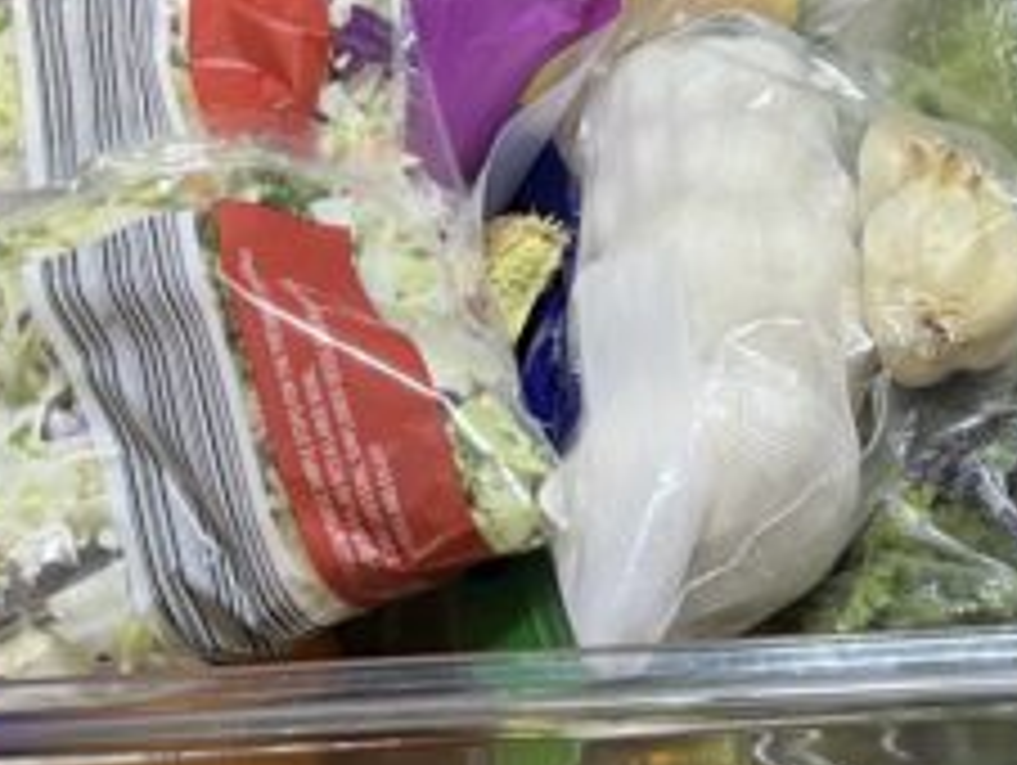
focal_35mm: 92
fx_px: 2706
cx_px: 1084
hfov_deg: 20.4
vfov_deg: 15.2
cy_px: -274
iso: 125
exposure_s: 1/60
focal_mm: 5.1
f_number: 1.6
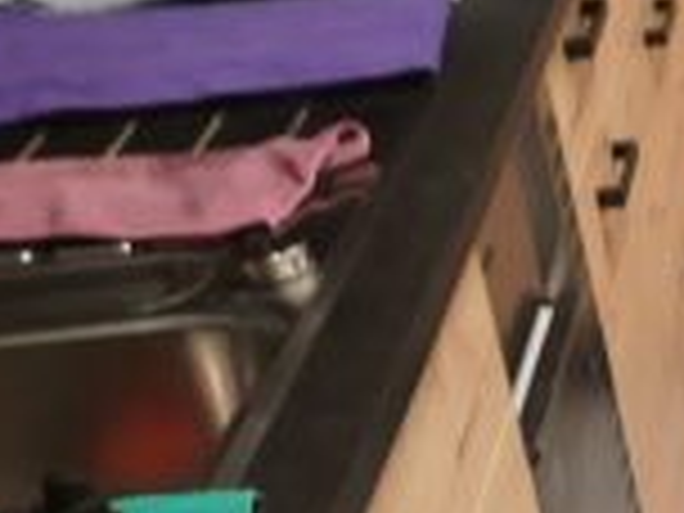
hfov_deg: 12.1
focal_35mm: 126
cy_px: 423
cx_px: 1706
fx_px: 2490
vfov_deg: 11.7
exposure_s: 1/50
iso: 125
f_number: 2
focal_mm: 4.6
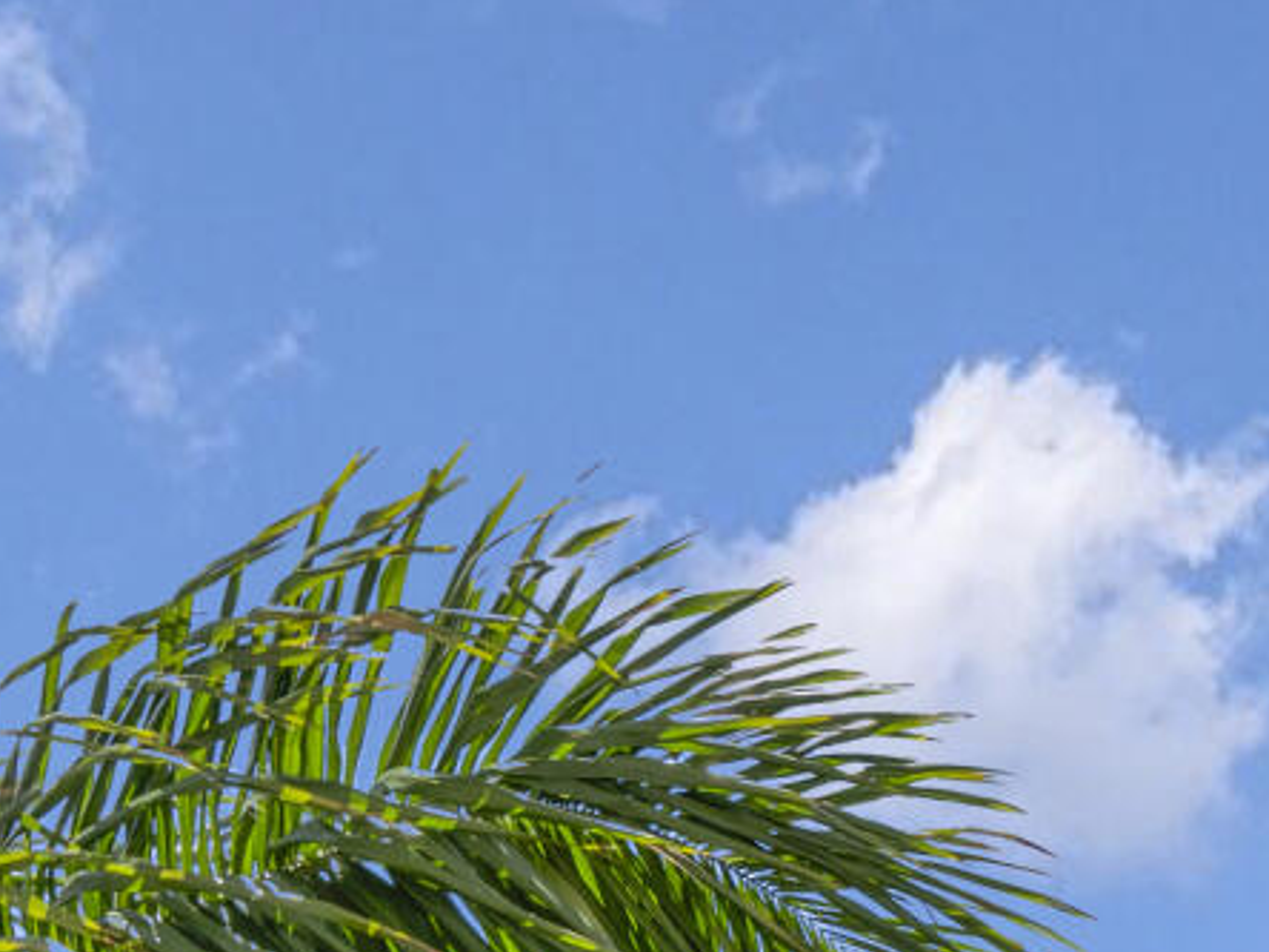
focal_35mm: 91
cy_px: 2847
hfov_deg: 16.2
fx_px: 3336
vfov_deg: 10.9
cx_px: 2595
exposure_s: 1/80
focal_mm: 14
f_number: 11
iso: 100
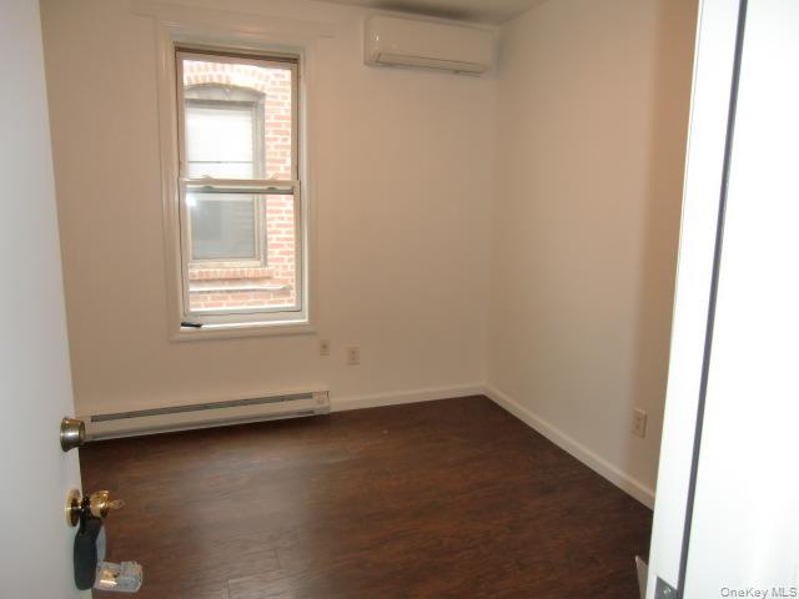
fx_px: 554
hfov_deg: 71.6
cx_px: 400
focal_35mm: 24
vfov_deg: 56.8
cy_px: 300
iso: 250
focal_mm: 4.3
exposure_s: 1/60
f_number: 3.2
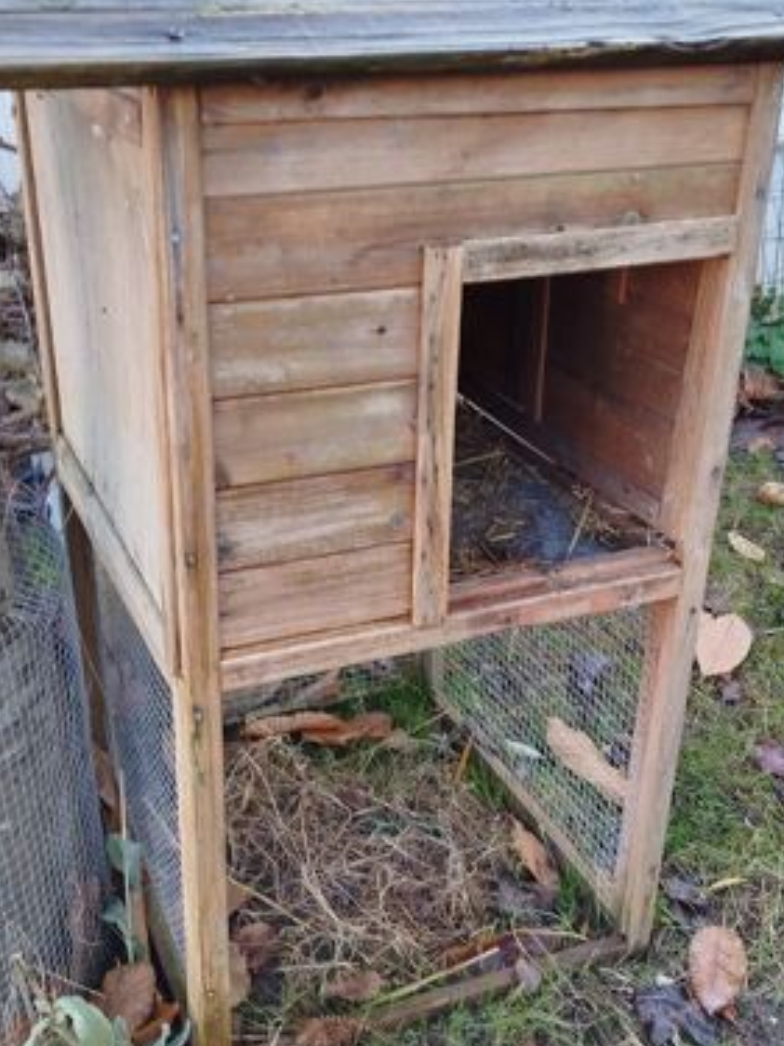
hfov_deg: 35.1
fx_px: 1239
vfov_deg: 45.7
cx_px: 416
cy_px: 572
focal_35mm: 41
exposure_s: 1/100
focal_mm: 5.31
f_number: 1.7
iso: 80
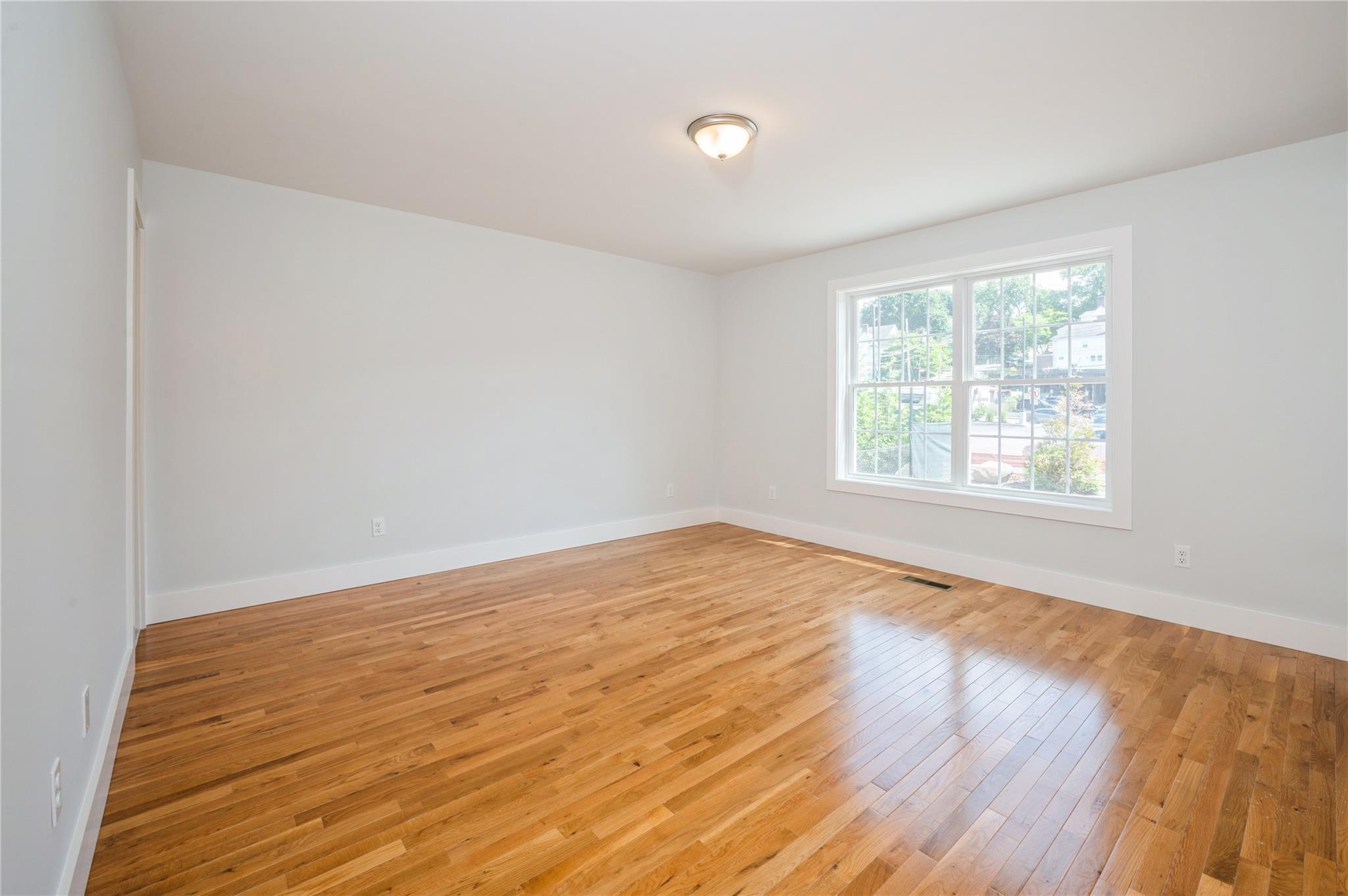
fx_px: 524
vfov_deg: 81.1
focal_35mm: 14
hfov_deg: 104.3
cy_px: 448
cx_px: 674
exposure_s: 1/20
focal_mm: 14
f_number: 11
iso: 200
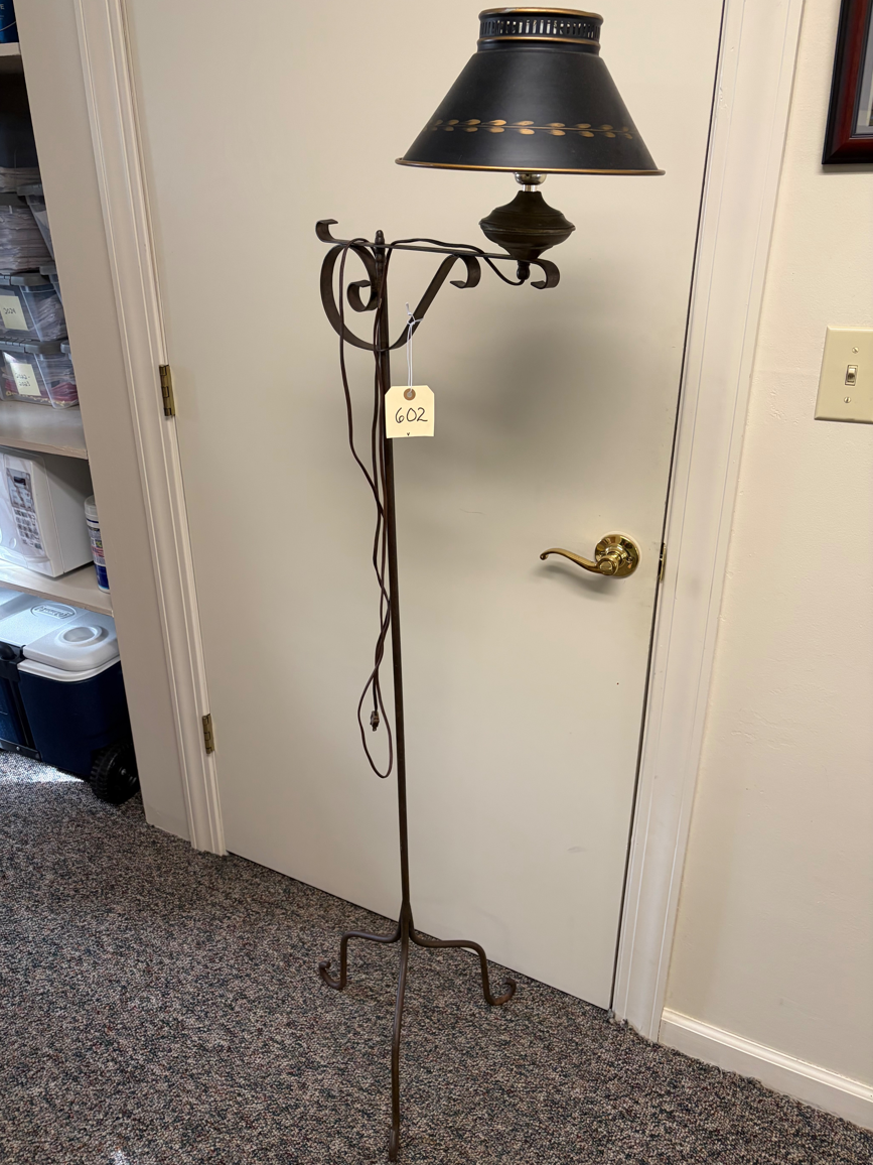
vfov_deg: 65.3
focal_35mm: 27
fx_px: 908
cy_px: 565
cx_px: 422
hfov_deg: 51.3
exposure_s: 1/60
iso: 160
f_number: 1.6
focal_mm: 5.96
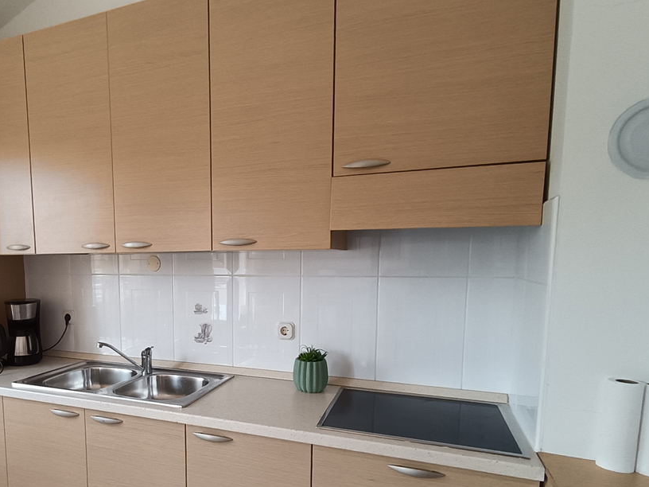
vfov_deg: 53.9
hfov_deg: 67.6
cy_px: 319
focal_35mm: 25
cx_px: 220
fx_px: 469
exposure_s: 1/100
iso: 421
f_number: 2.2
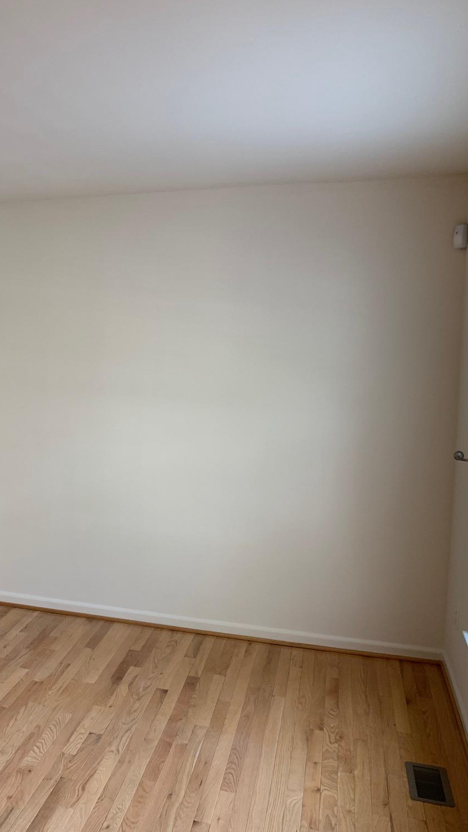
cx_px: 6
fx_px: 839
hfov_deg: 29.3
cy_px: 417
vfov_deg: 52.8
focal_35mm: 38
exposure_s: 1/60
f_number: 1.8
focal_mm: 4.25
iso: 50
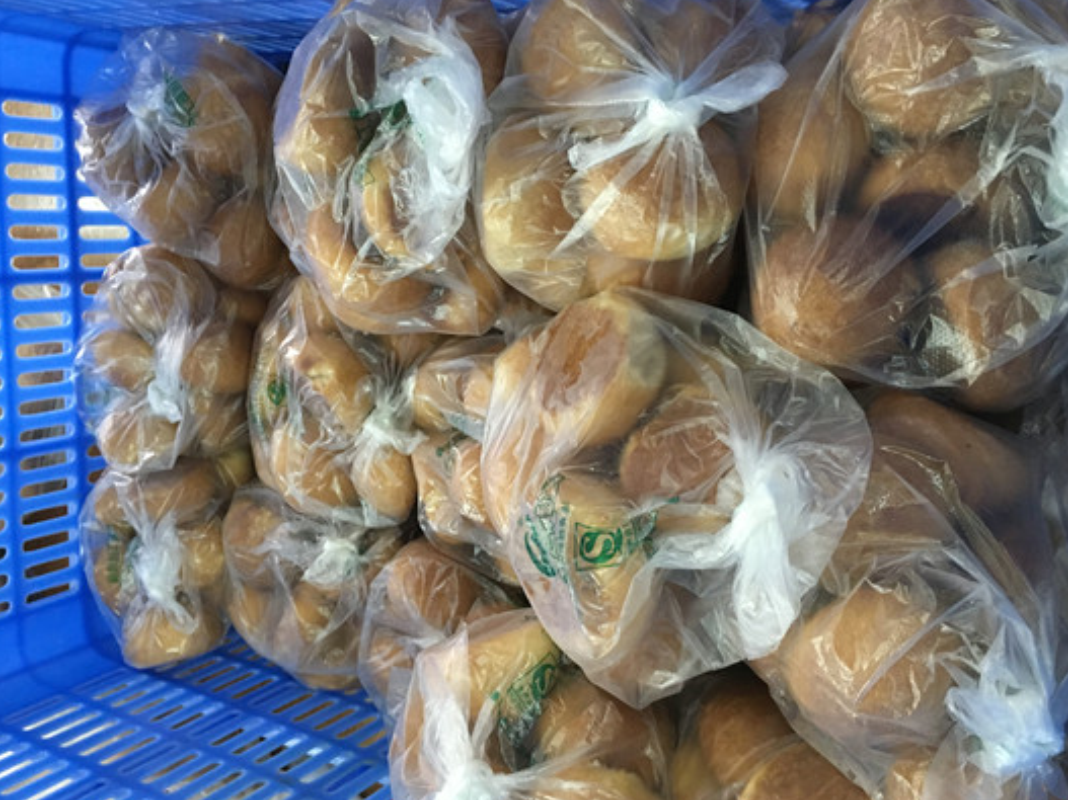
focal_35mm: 33
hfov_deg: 55.4
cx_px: 515
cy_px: 409
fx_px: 1018
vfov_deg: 42.9
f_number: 2.2
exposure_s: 1/17
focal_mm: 4.15
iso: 200
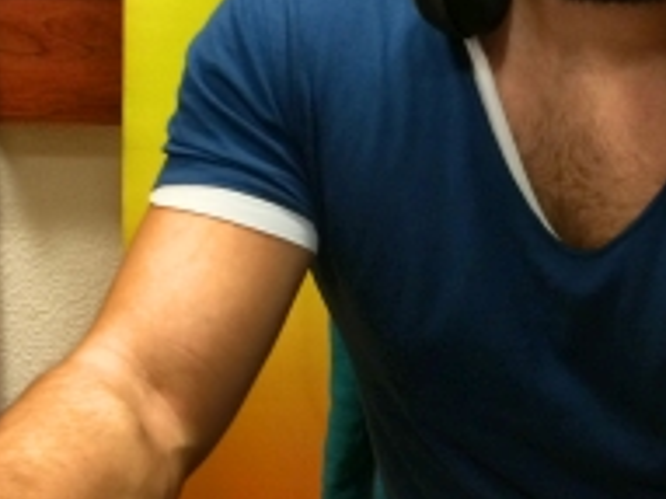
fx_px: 1461
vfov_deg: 19.4
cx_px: 488
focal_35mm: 76
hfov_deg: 25.4
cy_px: 274
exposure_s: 1/17
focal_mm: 4.15
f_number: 2.2
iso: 320
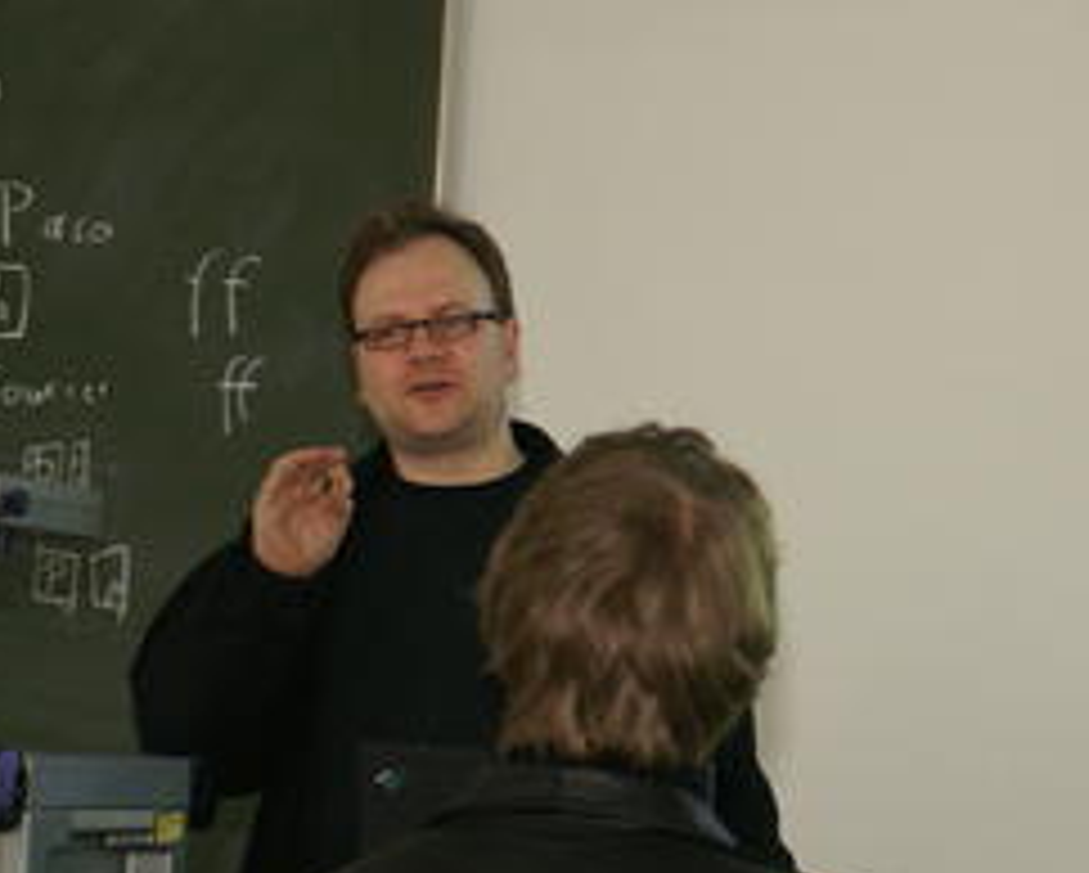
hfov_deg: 14.4
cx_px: 1197
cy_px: 270
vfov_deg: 11.8
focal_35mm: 130
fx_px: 4201
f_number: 2.8
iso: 200
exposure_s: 1/60
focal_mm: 35
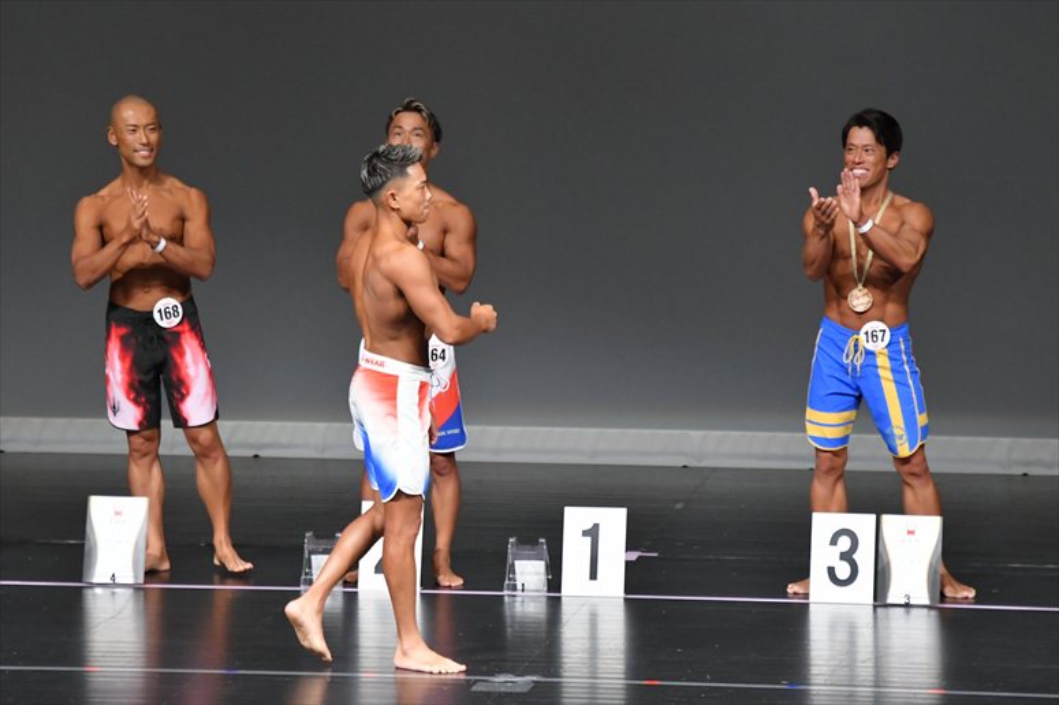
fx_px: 9262
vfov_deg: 4.4
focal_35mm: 315
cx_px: 530
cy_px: 352
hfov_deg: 6.5
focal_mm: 210
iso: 5000
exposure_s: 1/400
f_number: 5.6
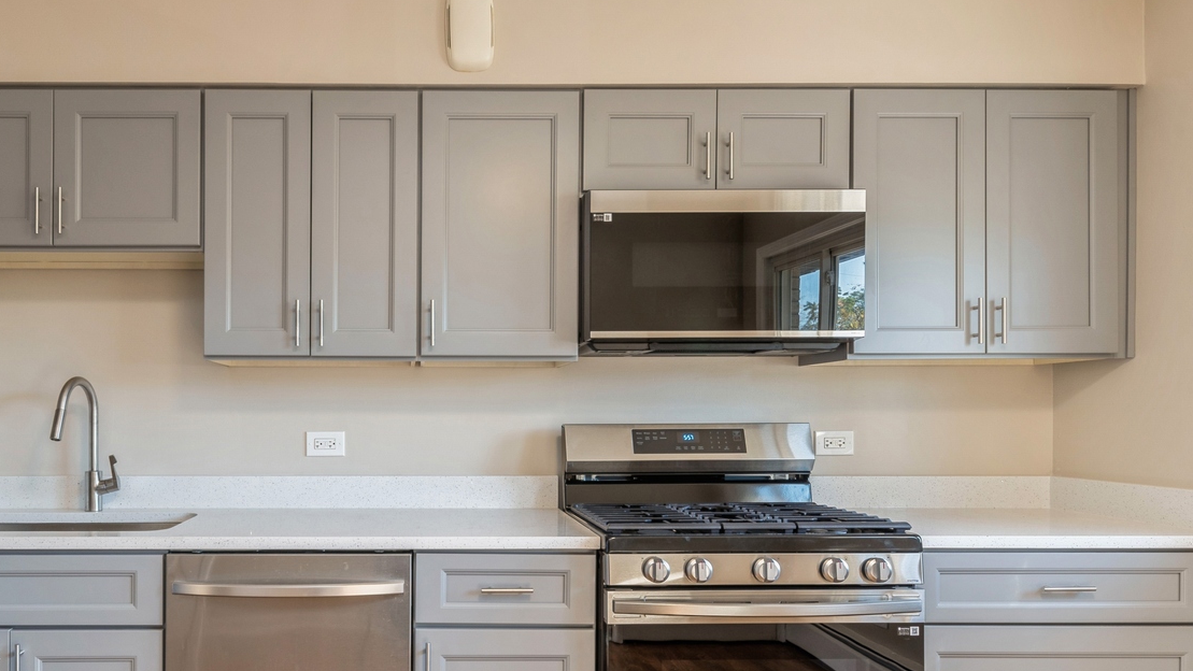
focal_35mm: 26
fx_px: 823
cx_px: 342
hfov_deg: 68.6
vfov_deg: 44.1
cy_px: 412
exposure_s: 1/5
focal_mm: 17
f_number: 9
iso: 200
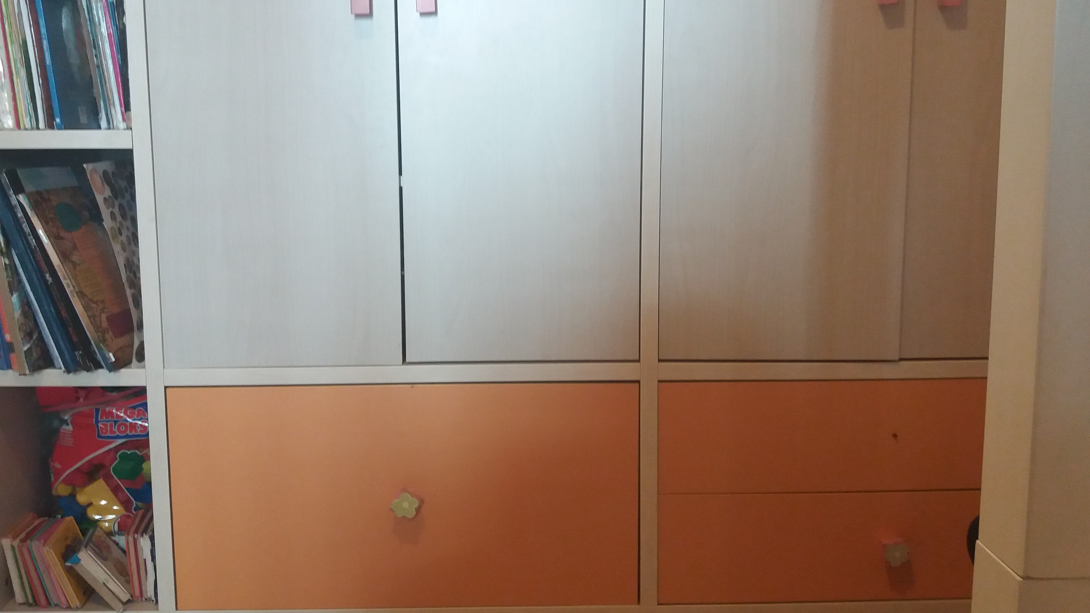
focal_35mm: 36
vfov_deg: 32.8
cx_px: 515
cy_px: 252
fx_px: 1041
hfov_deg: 55.3
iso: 200
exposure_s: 1/17
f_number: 1.9
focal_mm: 3.7
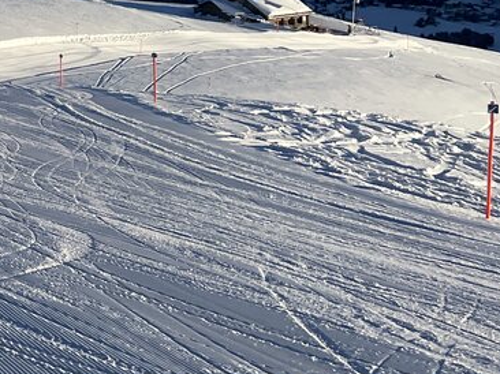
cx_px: -427
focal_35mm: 97
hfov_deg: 16.5
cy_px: -217
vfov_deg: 14.1
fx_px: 1400
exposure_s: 1/3731
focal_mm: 4.2
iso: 32
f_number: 1.6
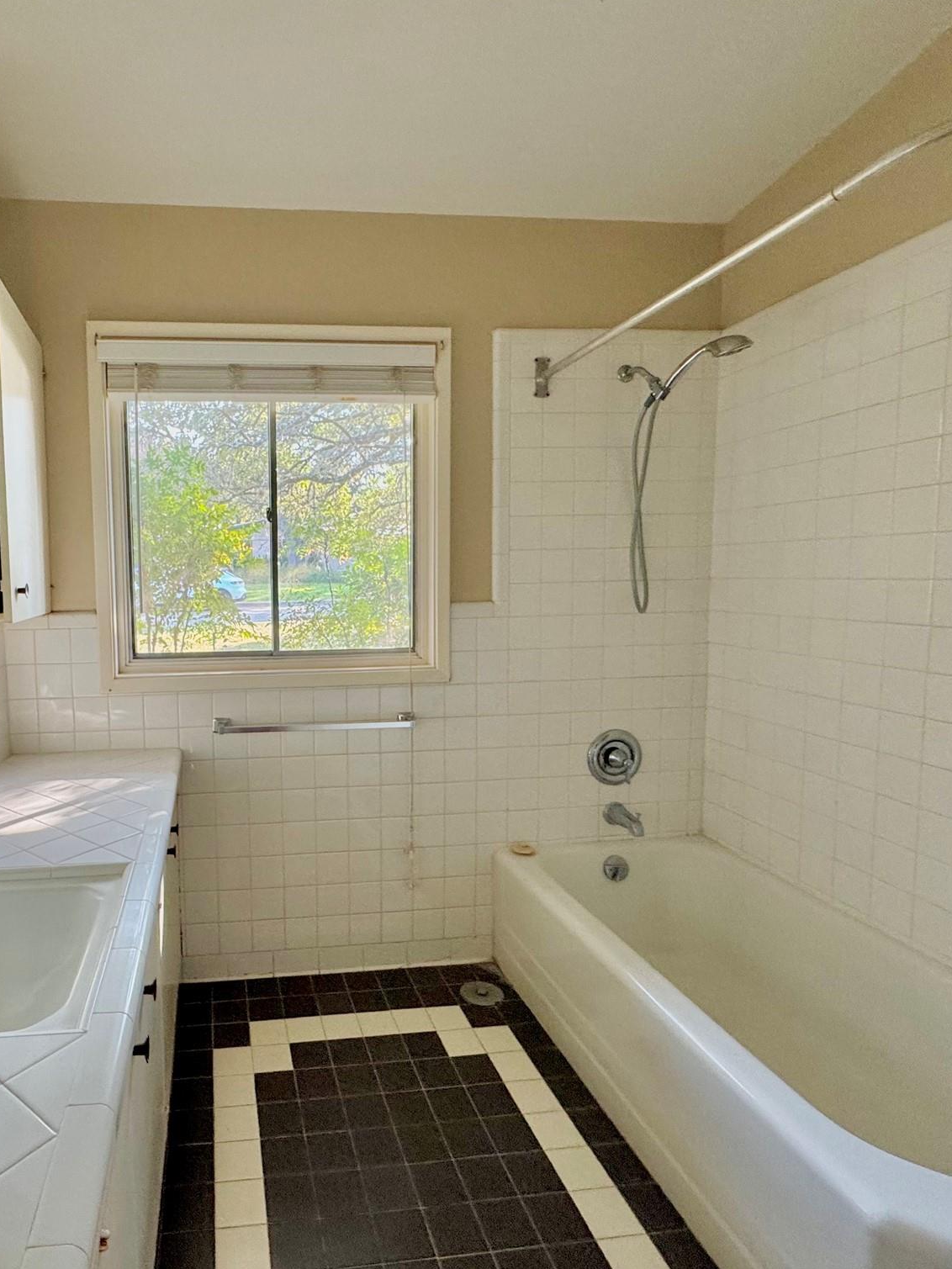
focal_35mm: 19
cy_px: 639
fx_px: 697
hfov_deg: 65.7
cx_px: 274
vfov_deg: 84.7
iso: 250
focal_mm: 2.22
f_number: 2.2
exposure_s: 1/99
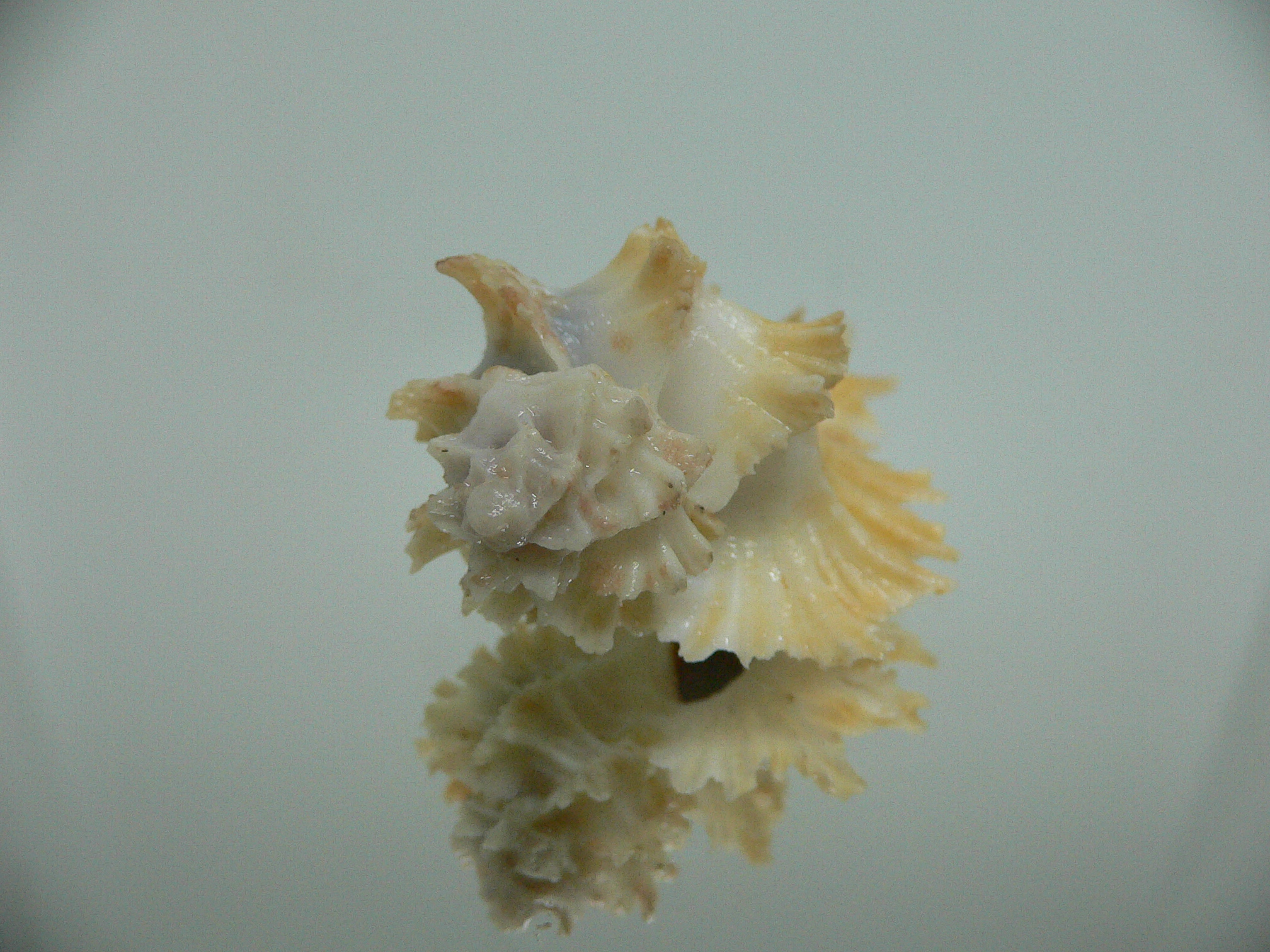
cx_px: 635
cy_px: 476
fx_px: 1284
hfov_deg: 52.6
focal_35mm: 35
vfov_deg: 40.7
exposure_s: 1/60
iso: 200
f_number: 2.8
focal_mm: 4.6
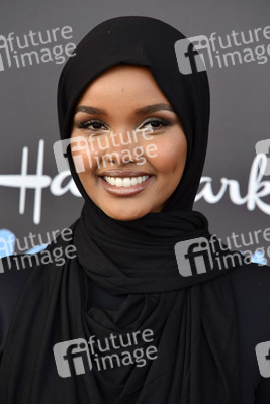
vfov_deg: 11.4
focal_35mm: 180
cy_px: 202
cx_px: 135
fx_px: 2023
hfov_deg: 7.6
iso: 400
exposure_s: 1/250
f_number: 6.3
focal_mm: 180
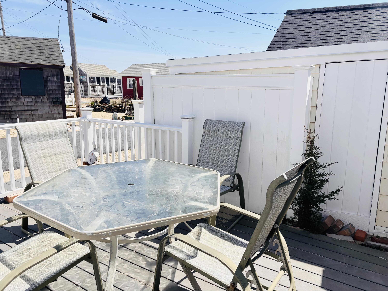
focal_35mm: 26
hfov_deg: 67.3
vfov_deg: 53.1
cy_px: 146
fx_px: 291
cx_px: 194
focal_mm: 5.96
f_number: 1.6
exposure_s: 1/4425
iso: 50
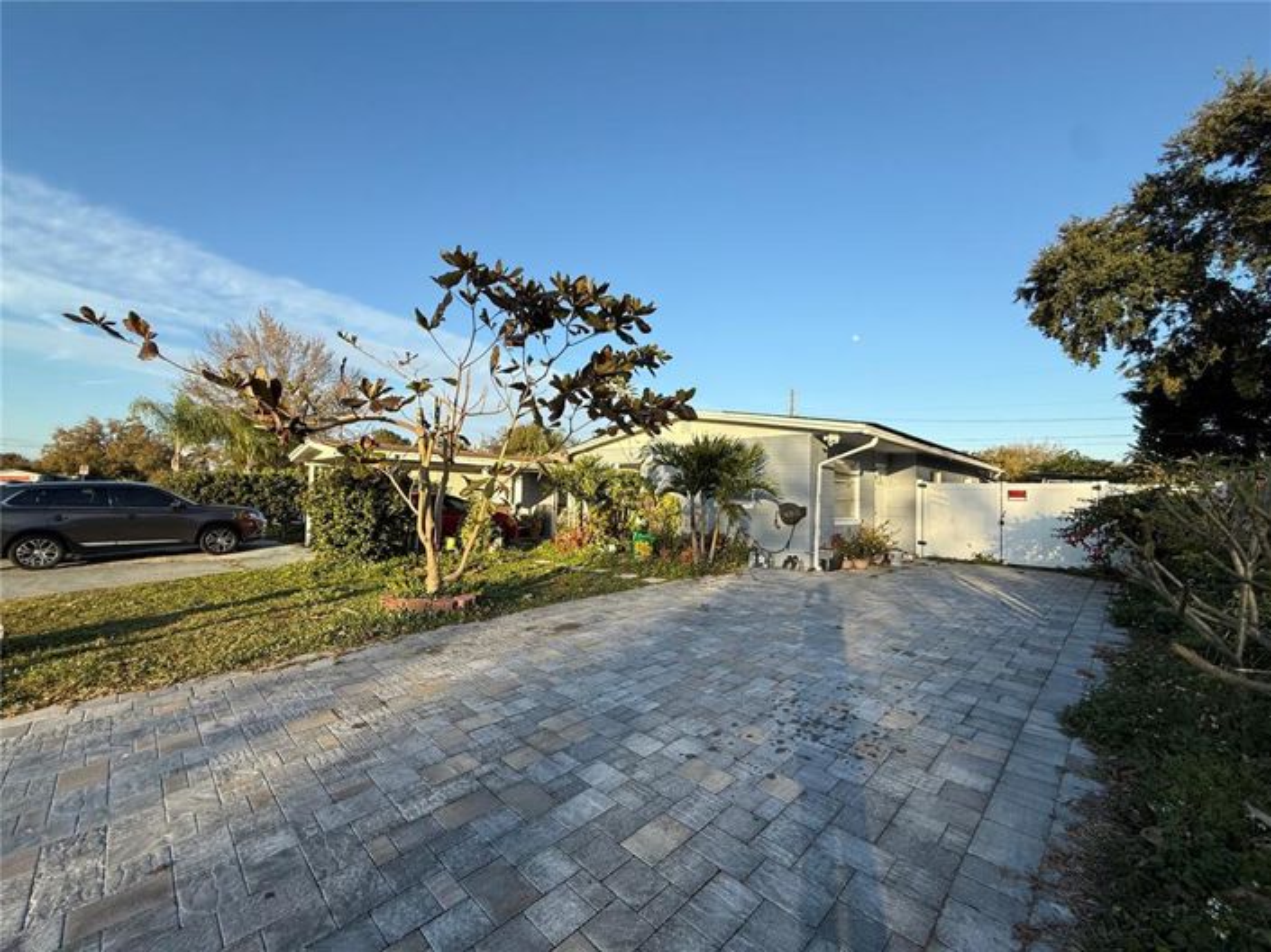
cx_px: 636
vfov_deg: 85.6
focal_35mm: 14
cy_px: 476
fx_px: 514
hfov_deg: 102.1
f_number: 2.2
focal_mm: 2.22
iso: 50
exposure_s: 1/1068
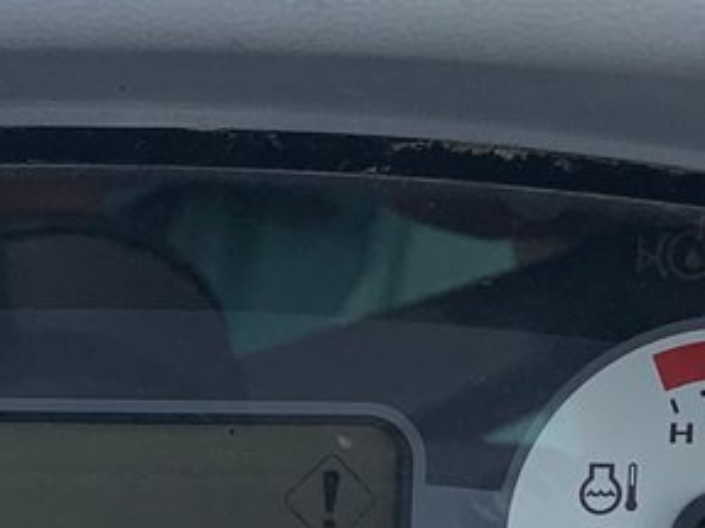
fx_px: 2789
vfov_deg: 10.8
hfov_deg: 14.3
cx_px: 127
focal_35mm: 137
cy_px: 451
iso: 25
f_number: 1.8
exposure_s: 1/1406
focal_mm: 4.25
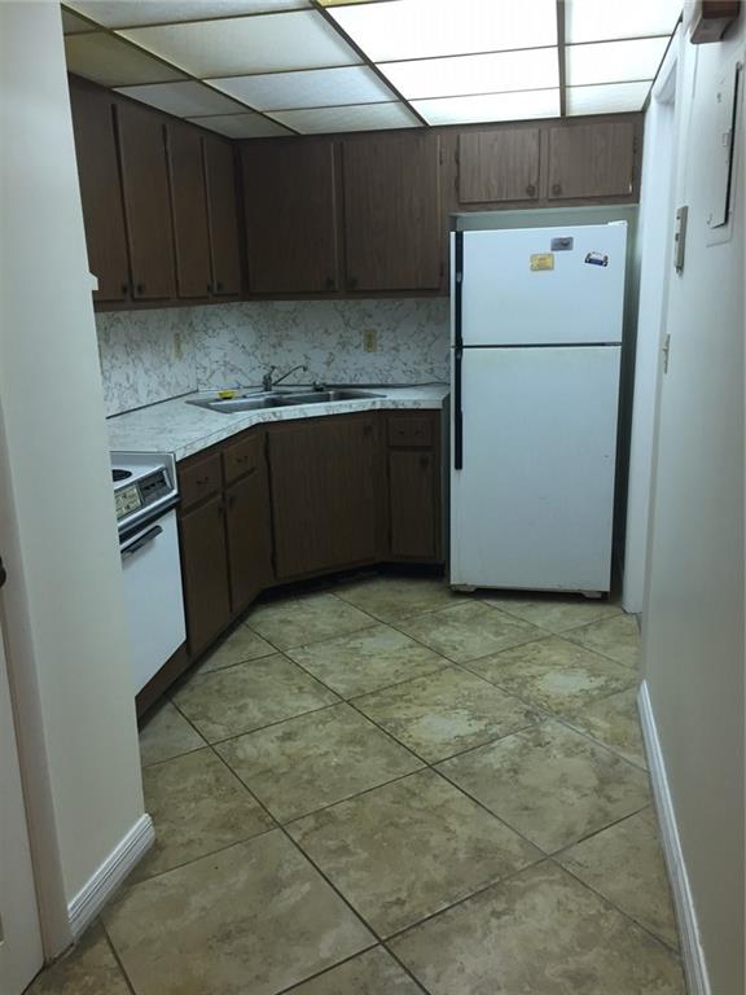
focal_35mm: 29
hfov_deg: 48.2
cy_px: 498
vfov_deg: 61.7
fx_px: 833
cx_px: 373
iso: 64
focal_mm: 4.15
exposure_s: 1/30
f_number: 2.2
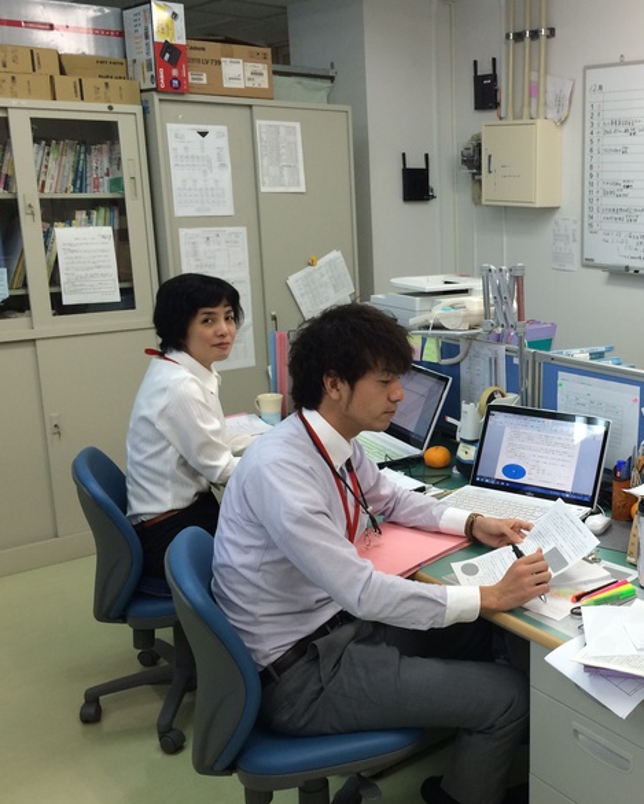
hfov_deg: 35.8
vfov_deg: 45.8
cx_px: 537
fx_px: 953
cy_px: 402
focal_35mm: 40
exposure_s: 1/40
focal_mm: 4.12
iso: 40
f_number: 2.2
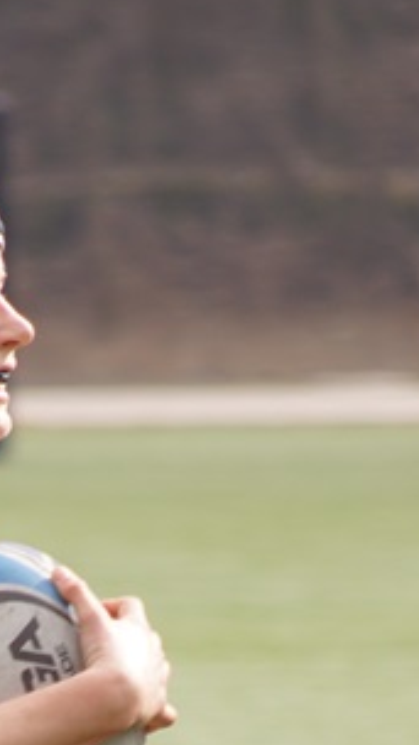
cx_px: 59
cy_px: 749
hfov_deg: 1.2
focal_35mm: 1034
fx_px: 20423
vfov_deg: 2.1
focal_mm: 200
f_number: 6.3
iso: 250
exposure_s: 1/320
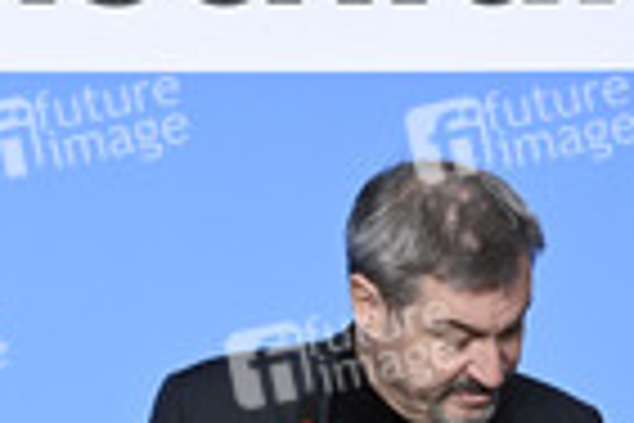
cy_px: 468
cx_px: -47
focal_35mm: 272
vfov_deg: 5.0
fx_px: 4790
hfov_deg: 7.5
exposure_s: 1/250
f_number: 6.3
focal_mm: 85
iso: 5000
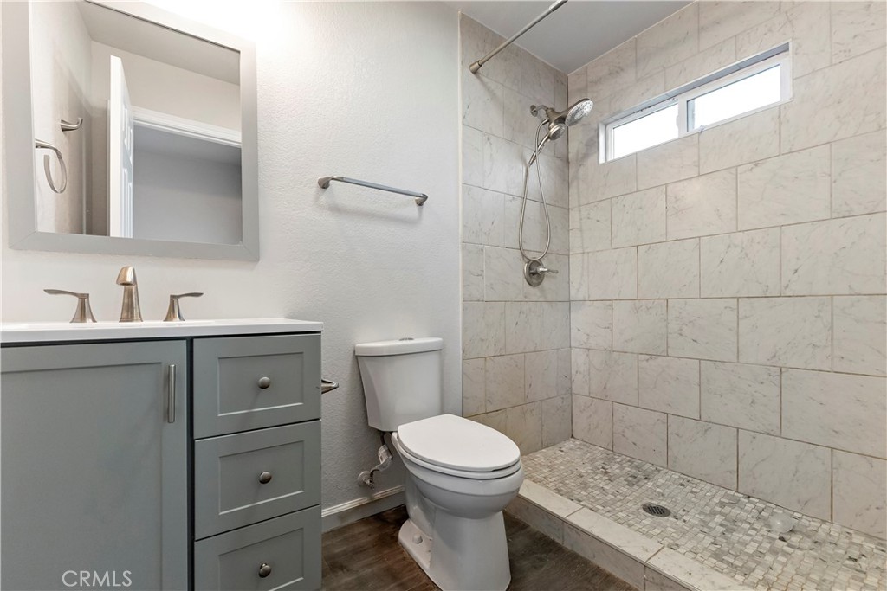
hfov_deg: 101.9
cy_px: 296
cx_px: 444
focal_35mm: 15
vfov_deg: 78.9
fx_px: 360
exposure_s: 1/160
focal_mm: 14.6
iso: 1250
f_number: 4
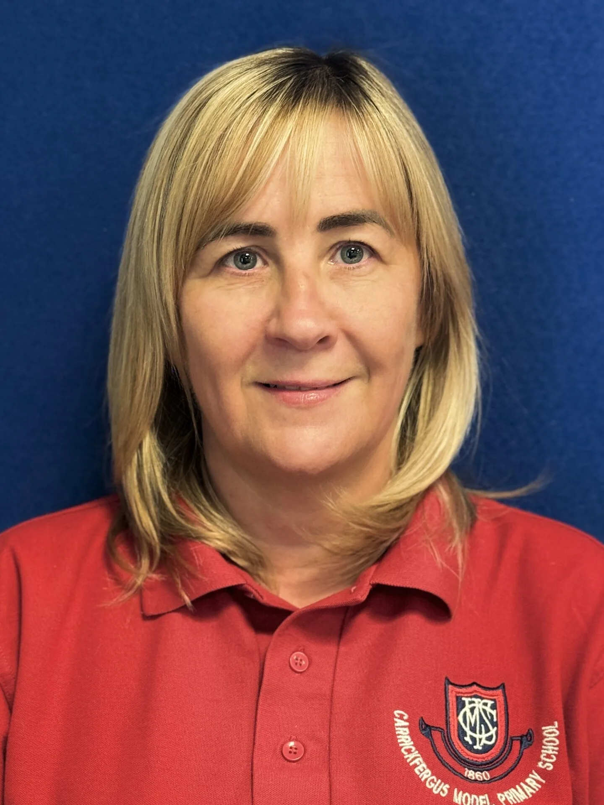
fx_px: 1117
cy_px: 402
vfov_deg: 39.7
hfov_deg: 30.3
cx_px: 302
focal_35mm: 48
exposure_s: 1/33
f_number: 1.78
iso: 250
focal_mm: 6.76
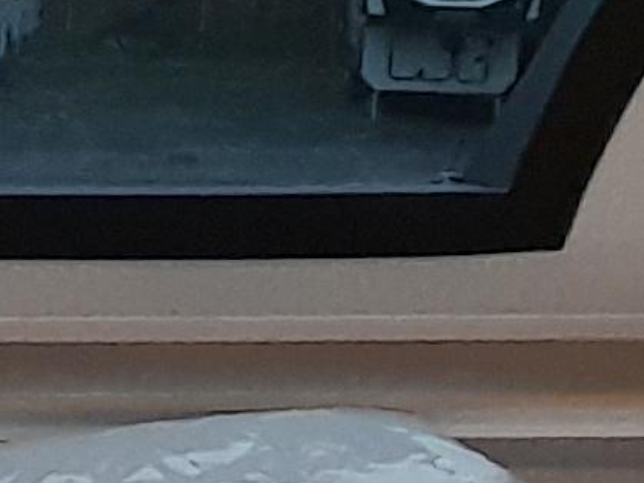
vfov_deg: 17.8
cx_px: 123
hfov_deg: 24.0
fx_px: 1488
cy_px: -35
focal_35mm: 80
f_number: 2.2
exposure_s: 1/50
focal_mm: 1.13
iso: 200
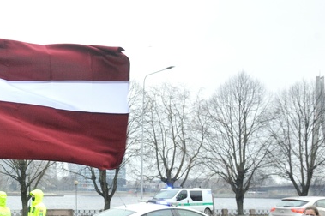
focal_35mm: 71
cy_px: 143
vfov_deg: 19.1
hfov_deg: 26.9
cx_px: -1
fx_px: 640
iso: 1250
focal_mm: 34
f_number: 5.6
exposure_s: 1/350
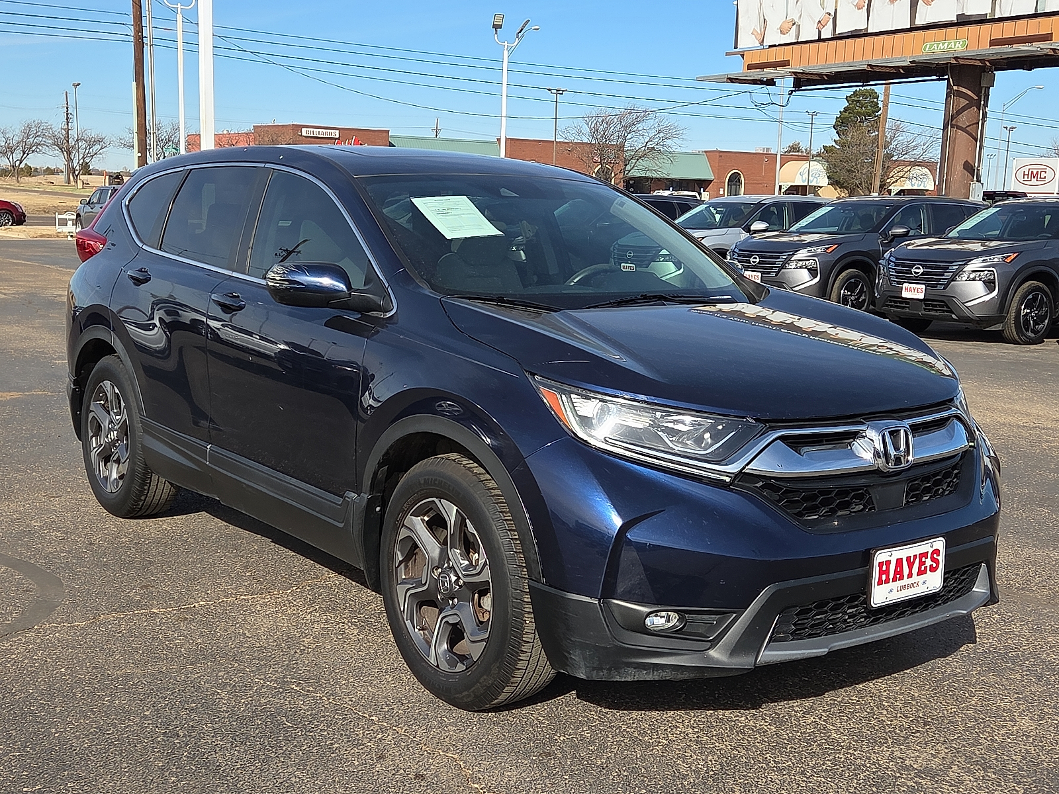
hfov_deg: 44.8
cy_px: 397
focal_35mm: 42
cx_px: 530
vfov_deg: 34.3
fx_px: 1285
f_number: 1.8
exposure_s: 1/5000
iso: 77
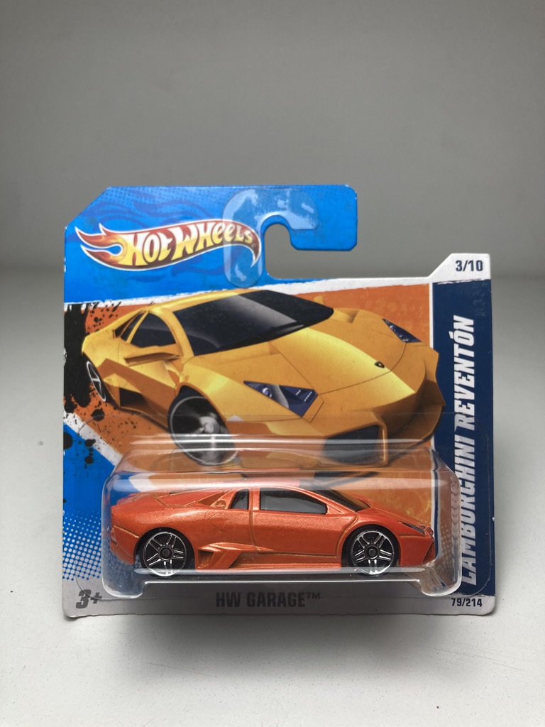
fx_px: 588
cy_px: 364
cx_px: 272
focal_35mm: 28
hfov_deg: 49.7
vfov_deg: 63.4
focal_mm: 3.99
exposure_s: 1/120
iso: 64
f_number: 1.8
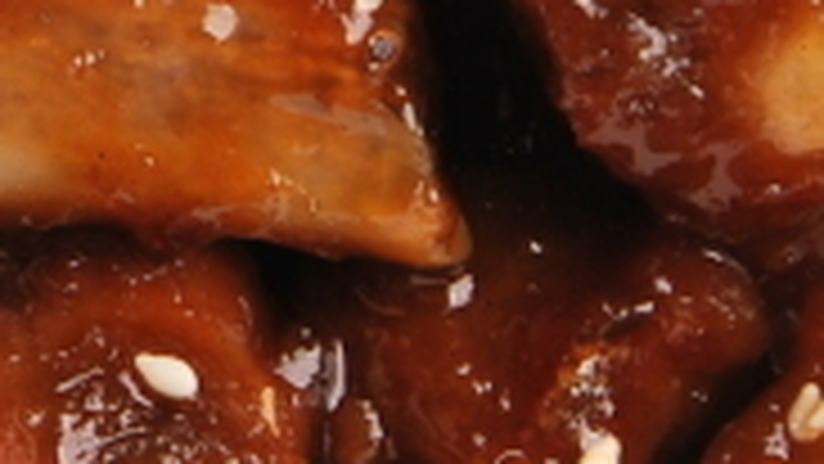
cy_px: -547
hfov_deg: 4.8
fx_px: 9637
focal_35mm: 441
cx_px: -585
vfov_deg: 2.7
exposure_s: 1/100
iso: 100
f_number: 7.1
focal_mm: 50
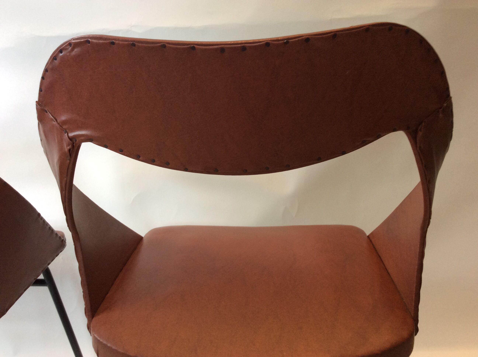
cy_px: 178
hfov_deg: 56.9
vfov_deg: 44.1
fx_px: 441
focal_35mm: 32
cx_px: 239
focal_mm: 3.3
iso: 64
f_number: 2.4
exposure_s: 1/25
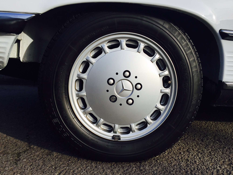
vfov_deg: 48.2
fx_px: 195
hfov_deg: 61.7
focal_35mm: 29
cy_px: 88
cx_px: 116
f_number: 2.2
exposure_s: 1/1582
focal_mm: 4.15
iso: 32
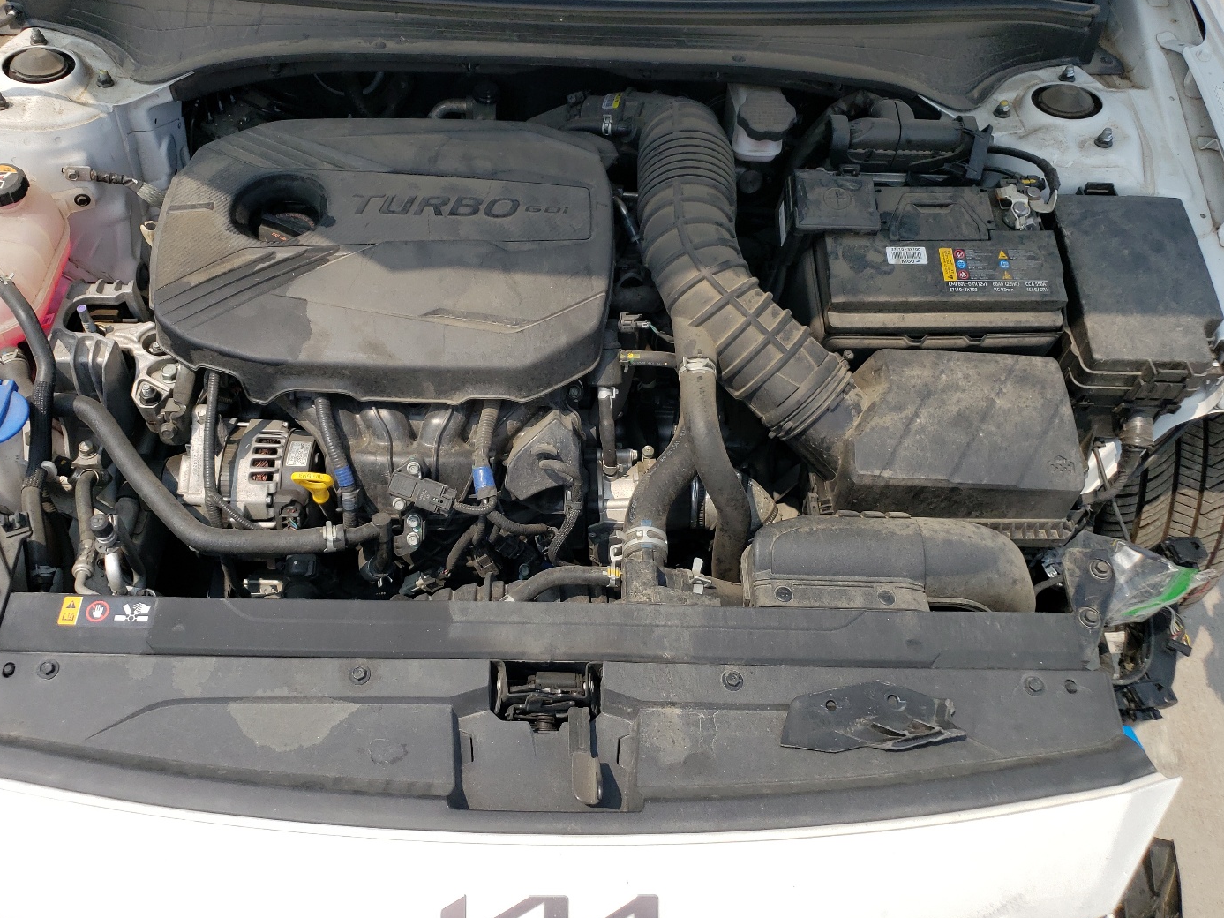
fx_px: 1061
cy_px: 428
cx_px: 553
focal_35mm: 30
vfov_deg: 46.8
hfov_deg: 59.9
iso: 50
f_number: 1.5
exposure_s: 1/3333
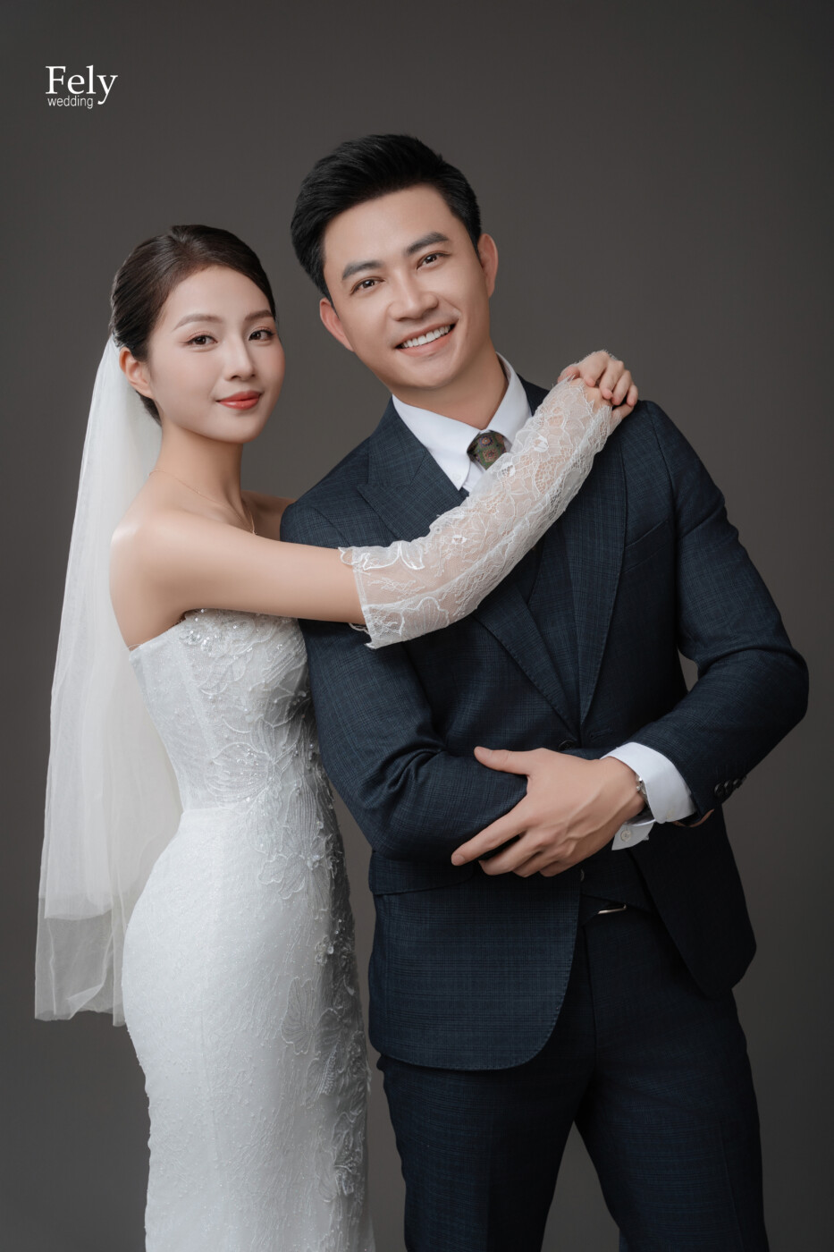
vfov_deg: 31.4
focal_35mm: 64
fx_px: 2228
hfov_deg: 21.2
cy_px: 626
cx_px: 417
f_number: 5.6
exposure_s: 1/160
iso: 125
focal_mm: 64.1
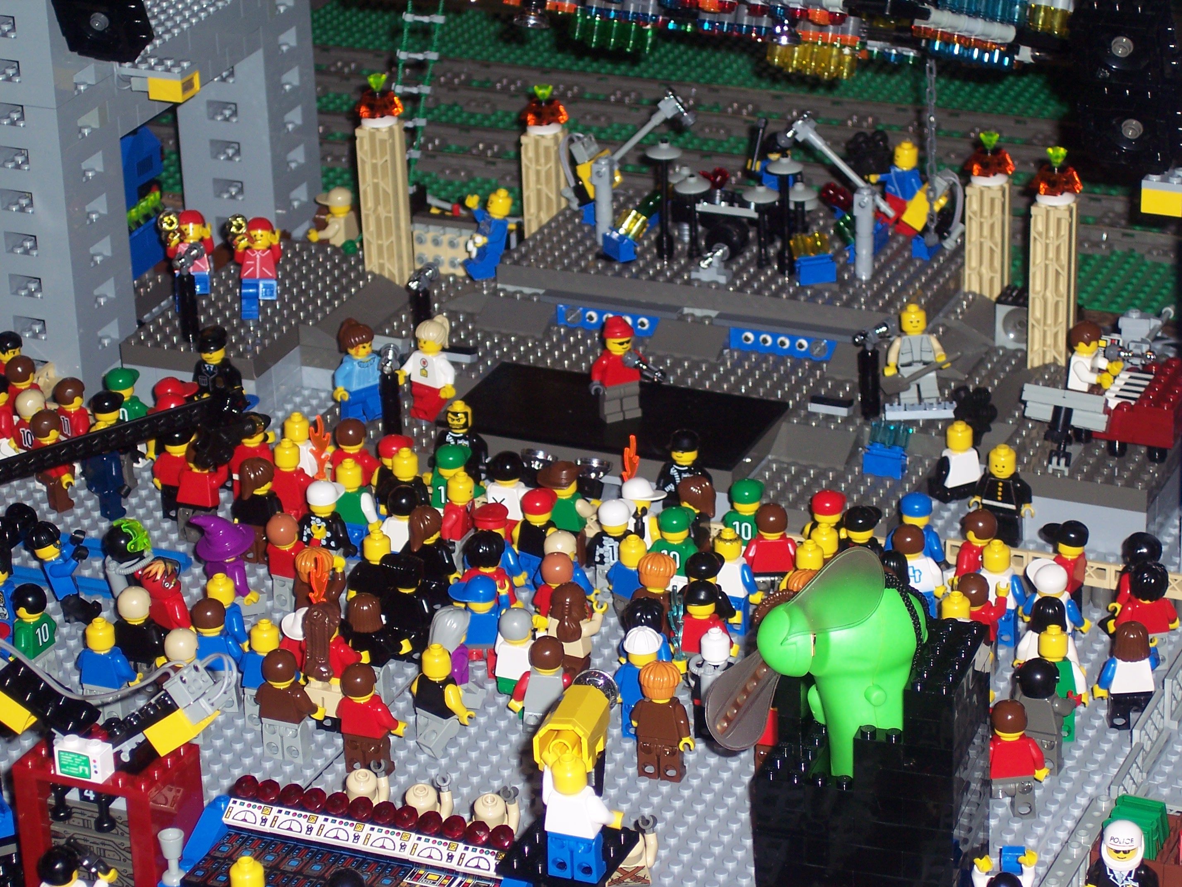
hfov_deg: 16.8
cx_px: 591
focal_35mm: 117
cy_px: 444
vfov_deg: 12.7
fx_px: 3995
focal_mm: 24
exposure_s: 1/125
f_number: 4.8
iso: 100
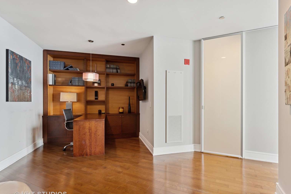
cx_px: 153
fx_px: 142
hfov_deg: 91.5
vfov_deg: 68.7
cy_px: 102
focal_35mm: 18
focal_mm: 16.5
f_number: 9.5
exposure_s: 1/3.33
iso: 200
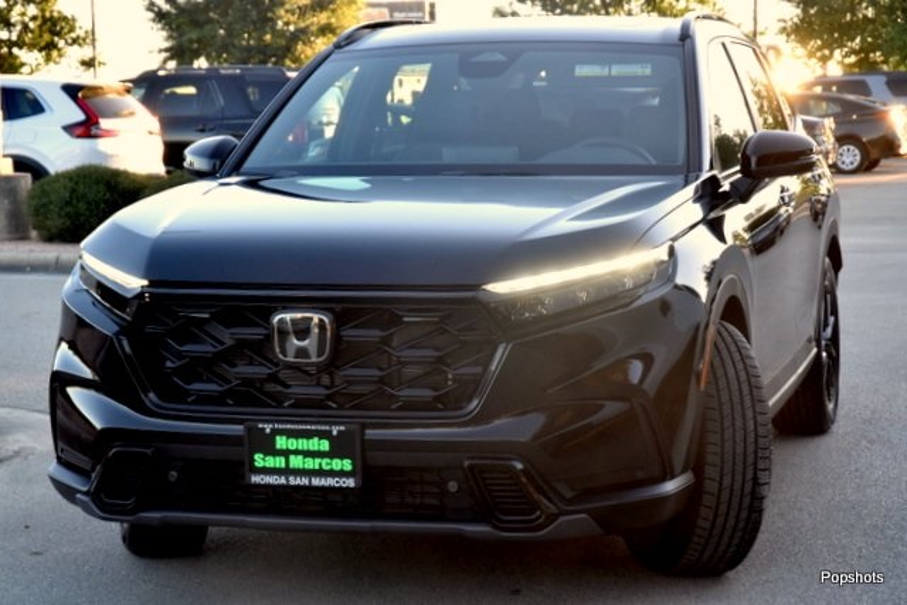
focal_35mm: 78
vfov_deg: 17.5
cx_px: 454
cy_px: 302
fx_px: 1965
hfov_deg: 26.0
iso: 400
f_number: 7.1
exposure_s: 1/200
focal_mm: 52
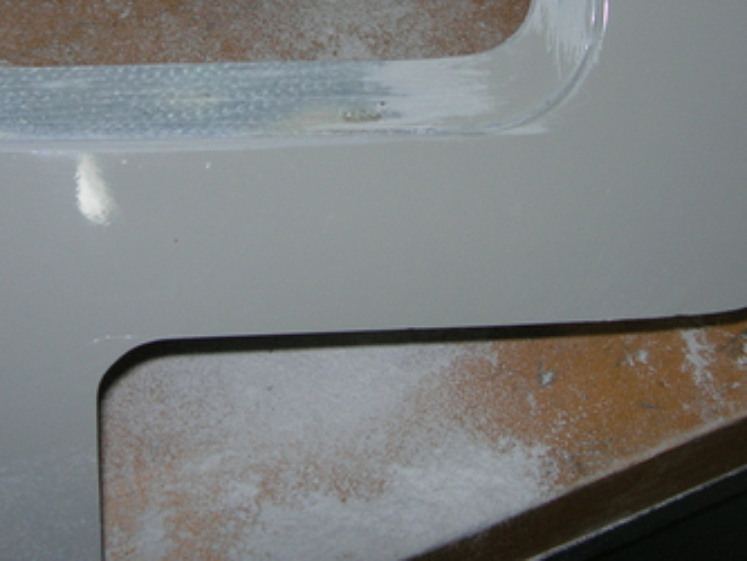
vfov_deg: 19.9
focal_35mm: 73
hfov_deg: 26.6
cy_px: 74
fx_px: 1576
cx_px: 294
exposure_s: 1/60.1
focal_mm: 7.8
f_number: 2.8
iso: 64
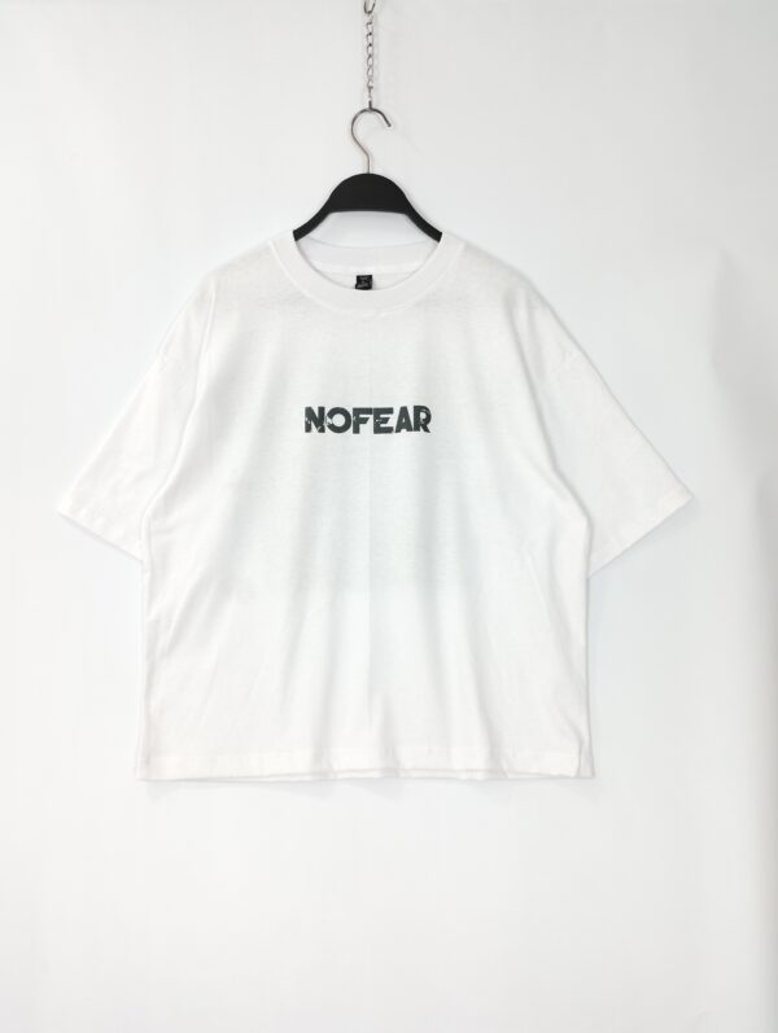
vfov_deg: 63.4
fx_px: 837
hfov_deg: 49.9
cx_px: 389
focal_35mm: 28
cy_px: 516
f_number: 1.8
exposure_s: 1/15
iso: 100
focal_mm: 4.27
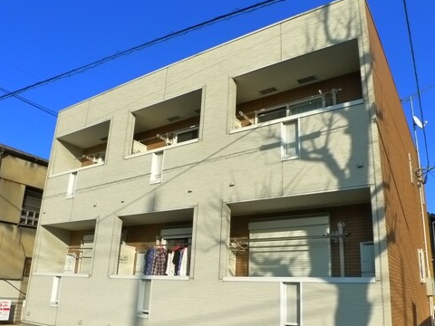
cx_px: 227
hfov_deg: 51.3
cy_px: 195
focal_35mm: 36
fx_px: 452
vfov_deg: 39.5
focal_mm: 5.1
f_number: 4
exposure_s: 1/640
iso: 400
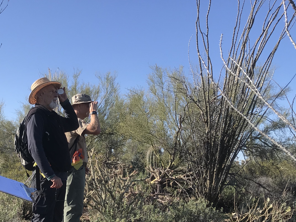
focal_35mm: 53
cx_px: 84
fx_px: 453
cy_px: 177
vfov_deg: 27.0
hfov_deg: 35.6
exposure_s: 1/1451
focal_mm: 3.99
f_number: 1.8
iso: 20
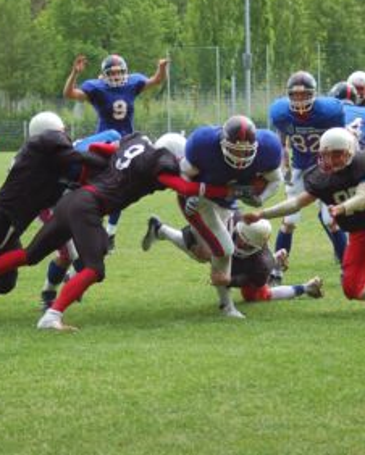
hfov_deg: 9.8
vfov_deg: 12.2
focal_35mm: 158
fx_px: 2131
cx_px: 216
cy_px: 218
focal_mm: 70
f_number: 4
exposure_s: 1/800
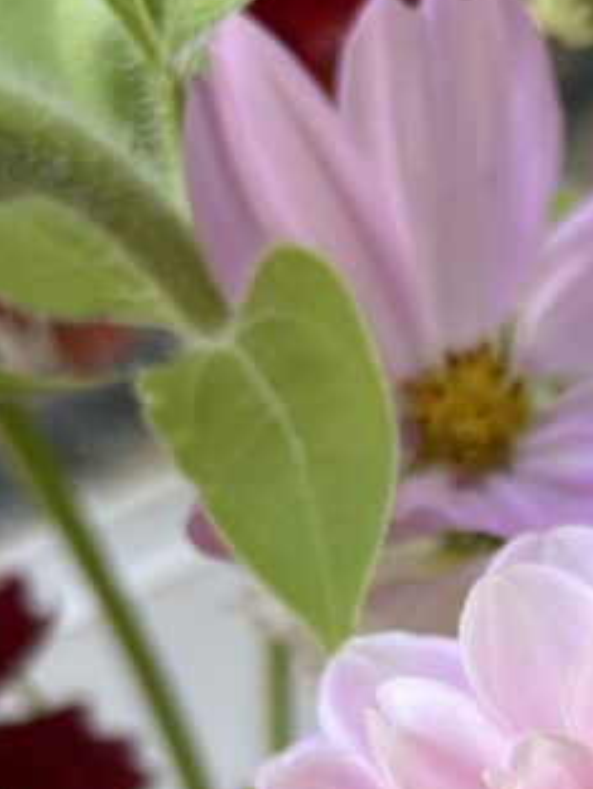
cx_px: 760
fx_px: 1940
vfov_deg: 21.1
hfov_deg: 16.5
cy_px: 988
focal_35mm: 85
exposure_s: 1/121
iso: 40
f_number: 1.6
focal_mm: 4.2
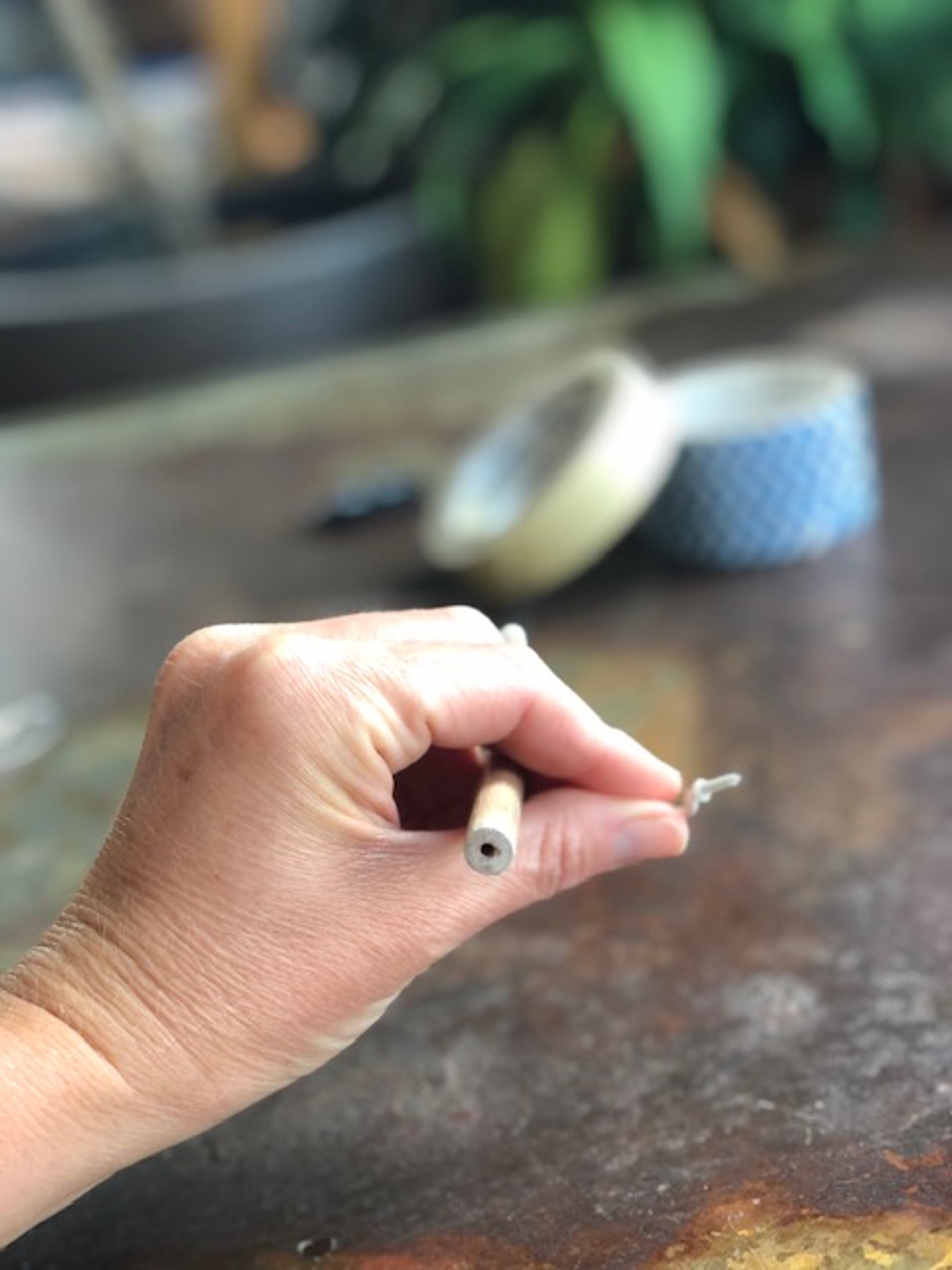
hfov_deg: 28.0
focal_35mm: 52
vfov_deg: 36.8
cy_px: 635
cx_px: 476
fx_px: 1907
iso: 64
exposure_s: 1/60
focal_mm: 6
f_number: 2.4
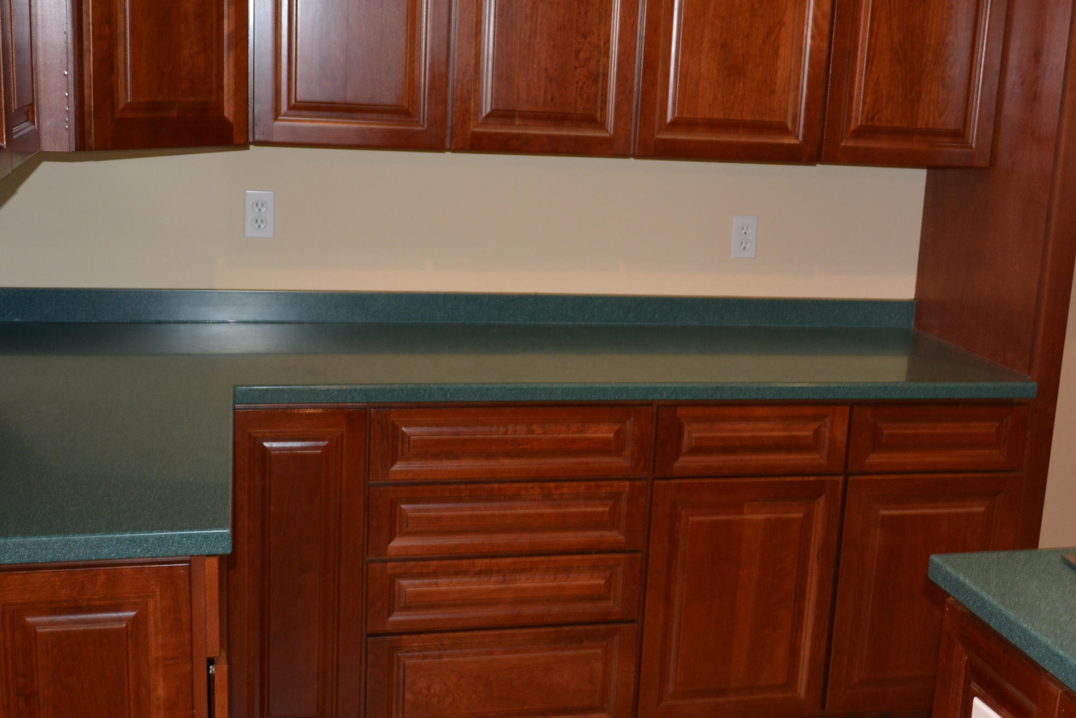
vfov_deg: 29.2
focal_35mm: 46
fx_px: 1375
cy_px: 353
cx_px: 620
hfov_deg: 42.6
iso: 640
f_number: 3.8
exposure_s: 1/30
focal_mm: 20
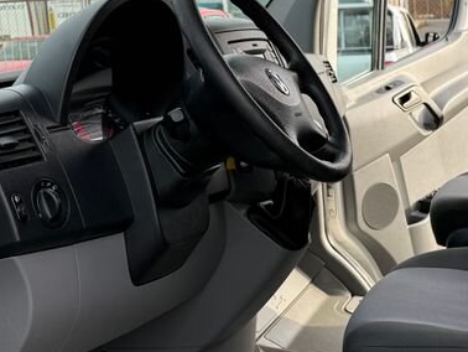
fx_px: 879
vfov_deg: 22.6
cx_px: 389
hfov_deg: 29.0
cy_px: 201
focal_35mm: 65
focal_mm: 6.76
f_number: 1.78
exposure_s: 1/772
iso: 80
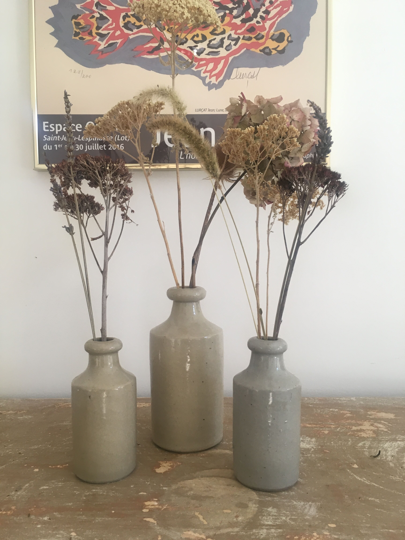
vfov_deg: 61.7
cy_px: 270
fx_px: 452
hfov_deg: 48.2
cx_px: 202
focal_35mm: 29
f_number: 2.2
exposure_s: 1/33
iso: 50
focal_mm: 4.15
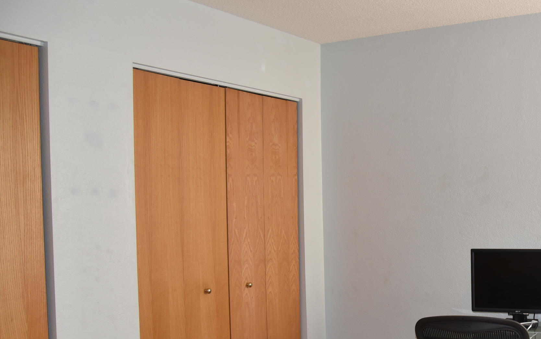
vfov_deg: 28.9
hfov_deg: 42.1
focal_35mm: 44
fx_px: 649
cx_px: 471
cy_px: 242
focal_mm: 24
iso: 500
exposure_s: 1/125
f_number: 4.5
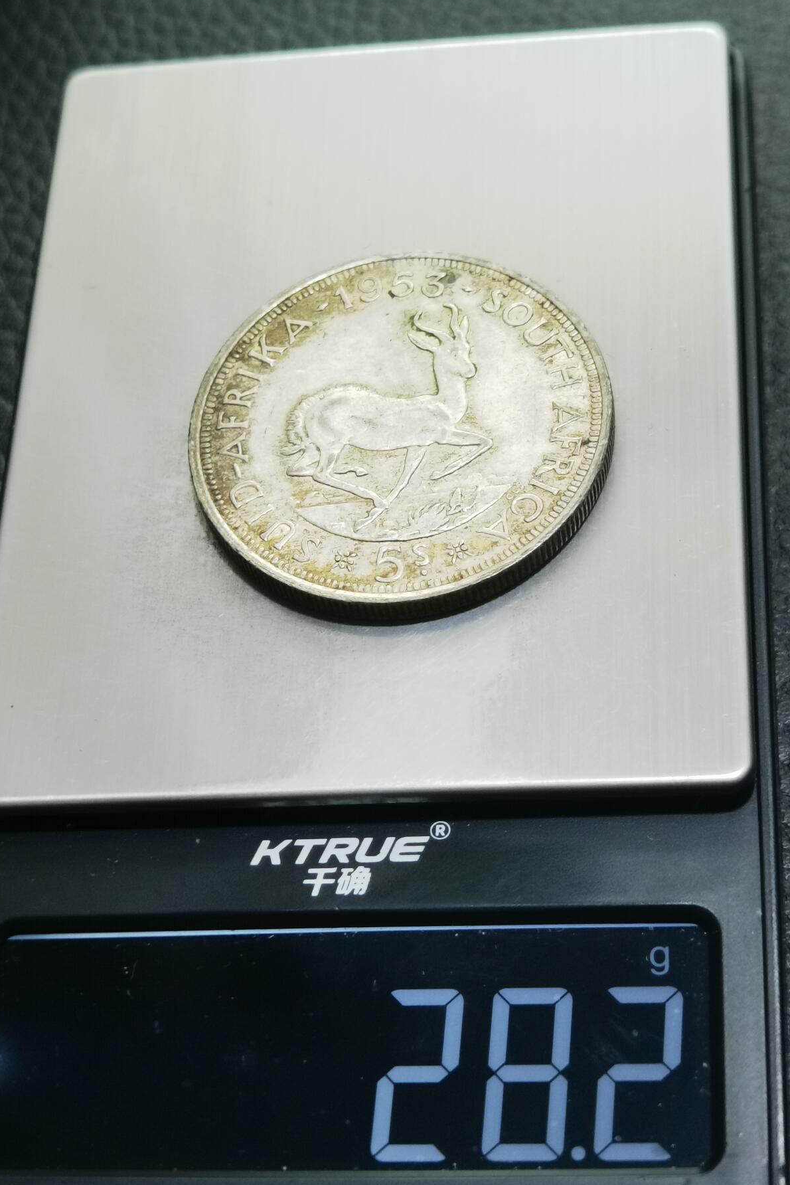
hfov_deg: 21.2
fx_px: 2106
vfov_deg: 31.4
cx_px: 431
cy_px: 589
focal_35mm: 64
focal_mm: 6.67
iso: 125
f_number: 1.9
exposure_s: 1/100
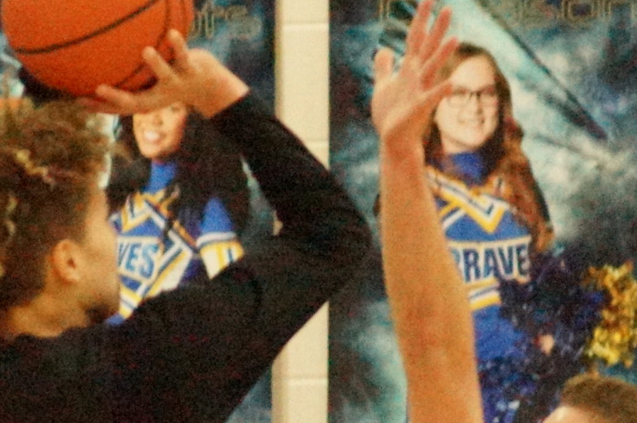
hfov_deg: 2.2
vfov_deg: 1.5
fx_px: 16299
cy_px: 323
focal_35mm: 922
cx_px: 431
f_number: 5.6
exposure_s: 1/640
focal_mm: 250
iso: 16000
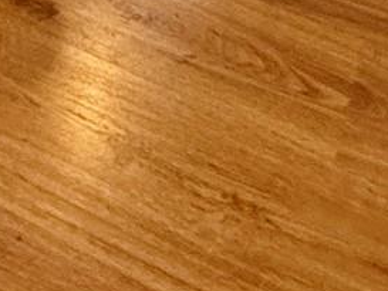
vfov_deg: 9.8
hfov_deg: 16.1
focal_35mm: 105
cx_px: -289
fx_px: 1177
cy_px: -643
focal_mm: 2.22
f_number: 2.2
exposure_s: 1/120
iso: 320
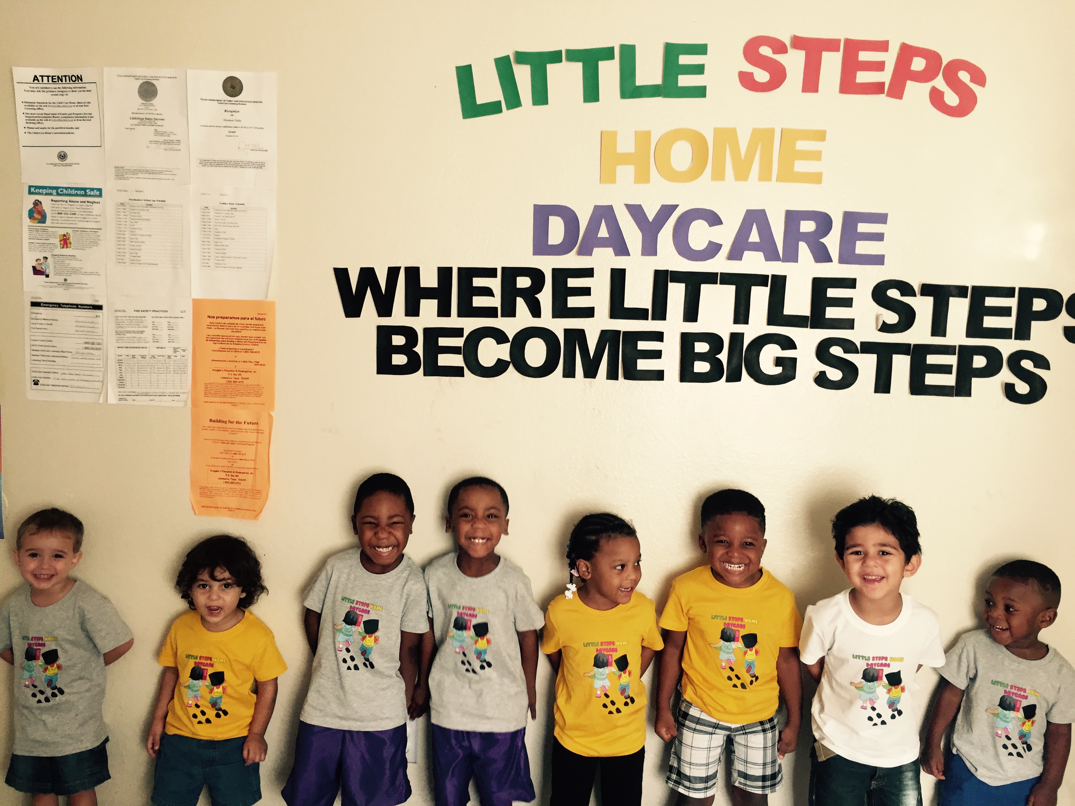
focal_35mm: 29
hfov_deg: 61.7
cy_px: 403
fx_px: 901
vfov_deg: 48.2
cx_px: 538
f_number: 2.2
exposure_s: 1/30
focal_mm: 4.15
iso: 40
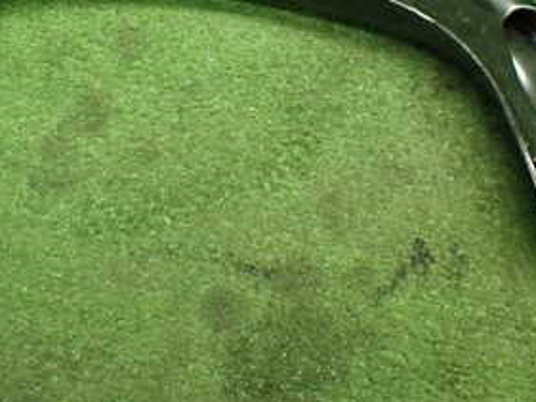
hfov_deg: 30.2
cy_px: 32
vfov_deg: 22.3
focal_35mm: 64
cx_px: 217
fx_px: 991
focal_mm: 5.4
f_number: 2.3
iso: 800
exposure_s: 1/100
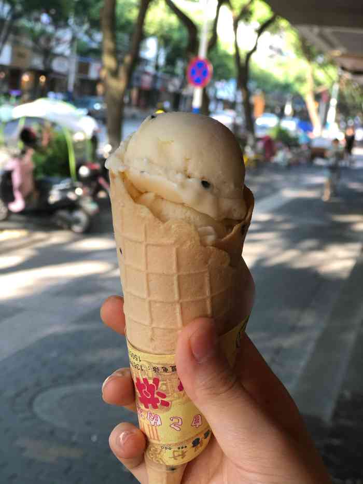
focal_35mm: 57
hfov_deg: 25.7
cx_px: 182
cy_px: 242
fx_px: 797
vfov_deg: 33.8
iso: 25
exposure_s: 1/33
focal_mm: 6.6
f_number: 2.8
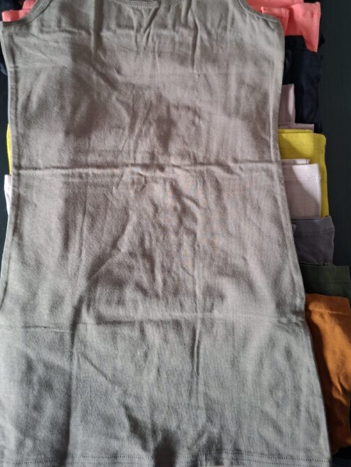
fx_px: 378
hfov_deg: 49.8
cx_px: 172
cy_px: 191
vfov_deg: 63.0
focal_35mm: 28
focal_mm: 5.54
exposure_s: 1/25
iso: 1000
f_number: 1.8
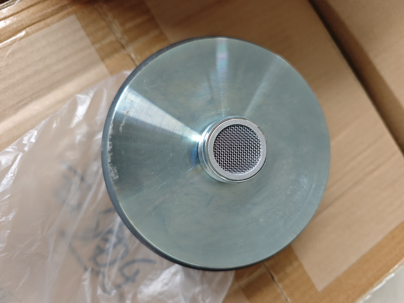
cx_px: 202
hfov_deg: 73.9
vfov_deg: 58.9
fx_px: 268
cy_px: 152
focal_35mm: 23
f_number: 1.42
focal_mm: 6.68
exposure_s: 1/100
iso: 160
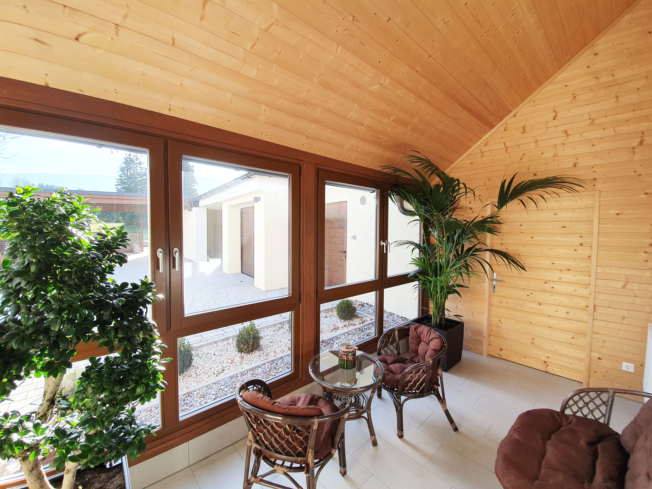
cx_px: 326
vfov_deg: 89.9
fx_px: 245
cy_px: 244
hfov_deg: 106.2
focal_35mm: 13
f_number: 2.2
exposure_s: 1/120
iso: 50
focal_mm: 1.8
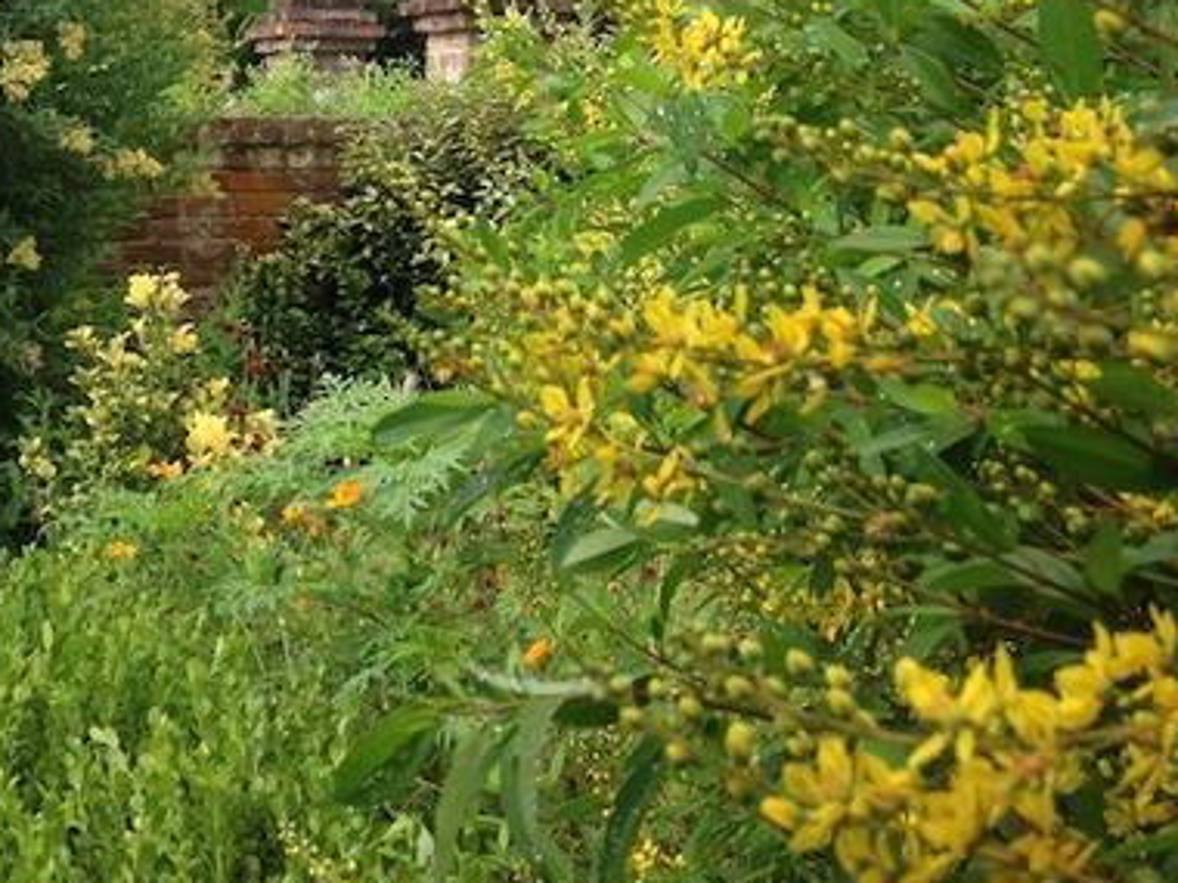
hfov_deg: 32.3
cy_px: 211
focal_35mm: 59
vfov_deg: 24.5
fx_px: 2008
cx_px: 360
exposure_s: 1/432
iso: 50
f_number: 2.4
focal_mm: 4.28
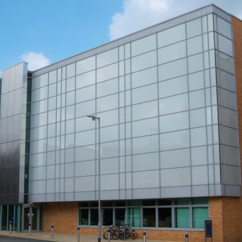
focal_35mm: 56
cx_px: 99
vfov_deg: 30.5
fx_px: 443
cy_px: 131
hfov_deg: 30.5
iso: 80
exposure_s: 1/320
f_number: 4.8
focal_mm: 7.5
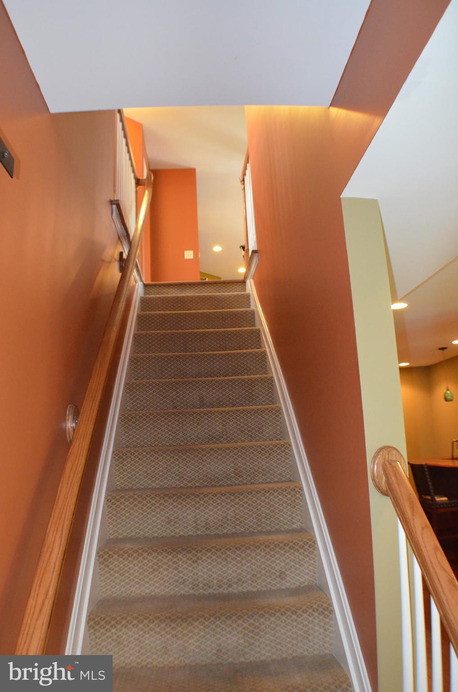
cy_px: 346
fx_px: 690
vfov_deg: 53.2
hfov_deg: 36.7
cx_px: 229
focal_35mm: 36
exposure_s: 1/60
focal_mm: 24
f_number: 4
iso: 3200
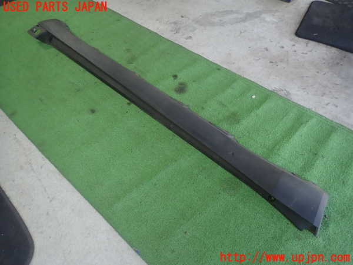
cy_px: 132
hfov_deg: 69.4
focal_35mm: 25
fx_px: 255
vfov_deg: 54.9
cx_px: 176
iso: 125
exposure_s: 1/60
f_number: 2
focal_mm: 4.5
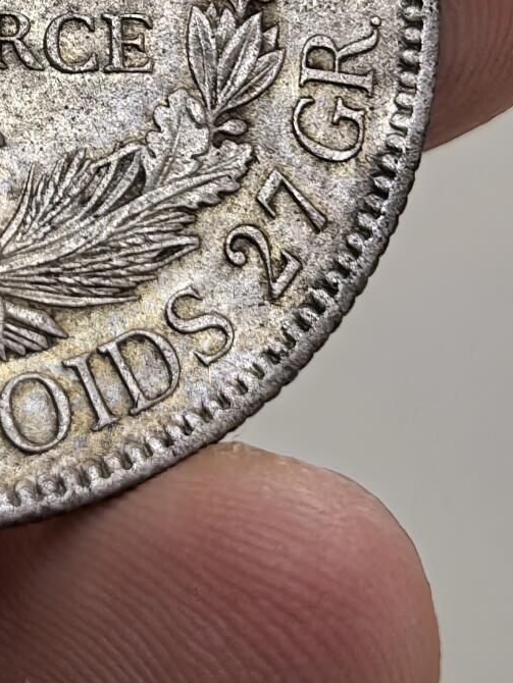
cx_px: -113
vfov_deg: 13.4
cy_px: -4
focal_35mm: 145
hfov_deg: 10.1
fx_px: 2863
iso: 400
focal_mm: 6.98
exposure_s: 1/50
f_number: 2
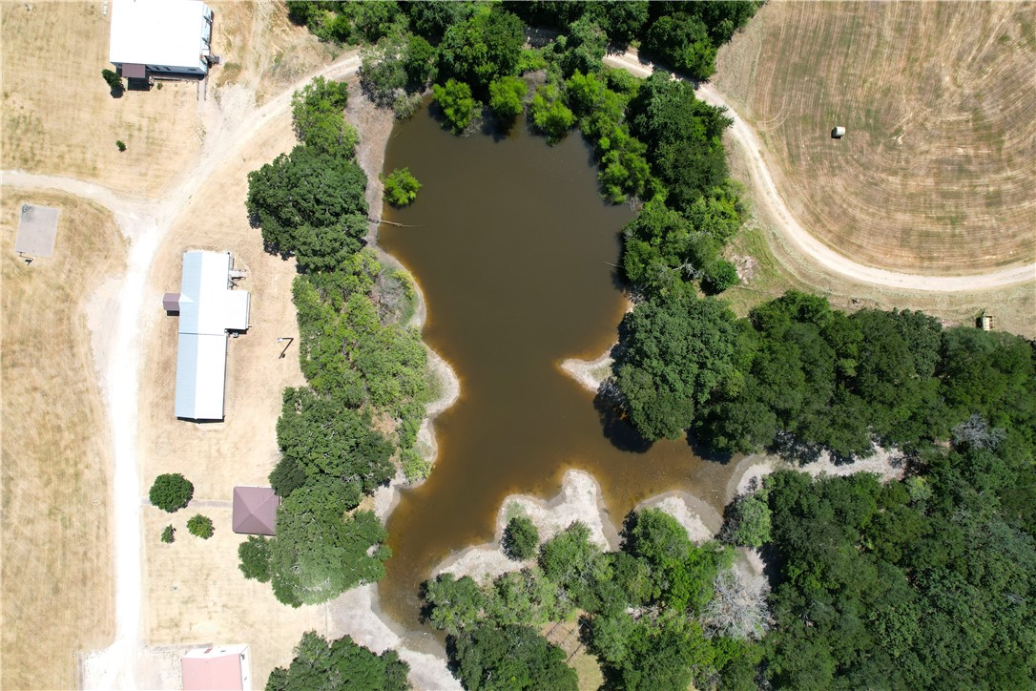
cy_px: 346
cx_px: 518
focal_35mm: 22
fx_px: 633
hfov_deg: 78.6
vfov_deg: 57.2
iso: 130
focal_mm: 8.38
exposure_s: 1/2000
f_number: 2.8
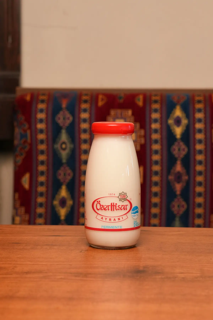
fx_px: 834
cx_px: 106
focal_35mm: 94
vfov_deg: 21.7
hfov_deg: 14.6
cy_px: 160
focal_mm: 63
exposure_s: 1/100
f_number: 8
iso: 500
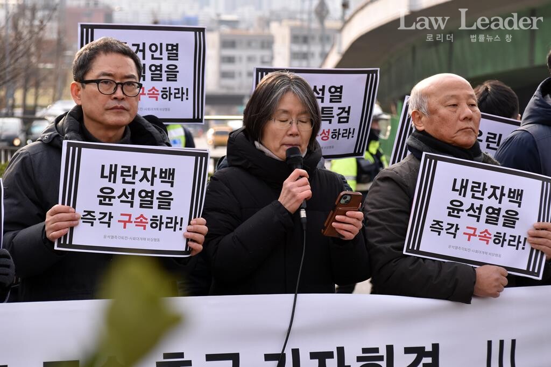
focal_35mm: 150
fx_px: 2296
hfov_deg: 13.7
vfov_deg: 9.2
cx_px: 276
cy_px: 184
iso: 400
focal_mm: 100
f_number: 8
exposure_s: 1/250
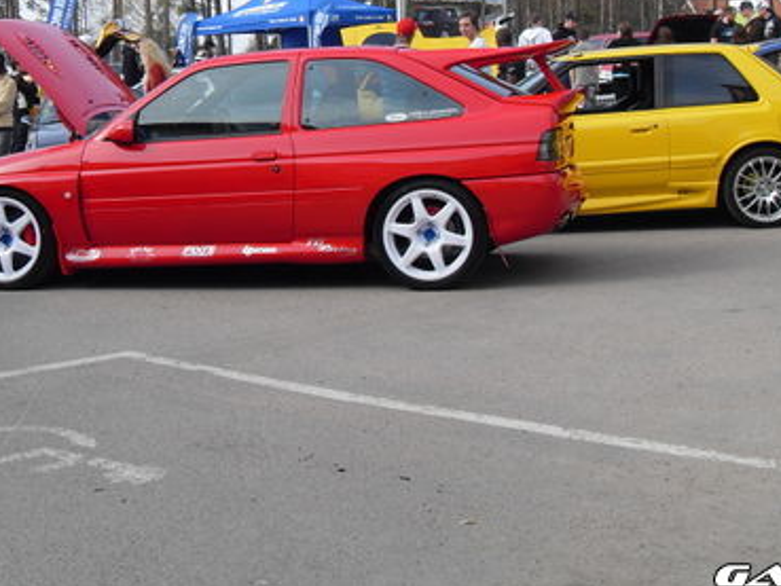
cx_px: 400
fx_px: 1332
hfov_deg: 32.7
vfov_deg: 24.3
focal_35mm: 59
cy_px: 89
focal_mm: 6.3
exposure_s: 1/125
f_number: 7
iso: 80
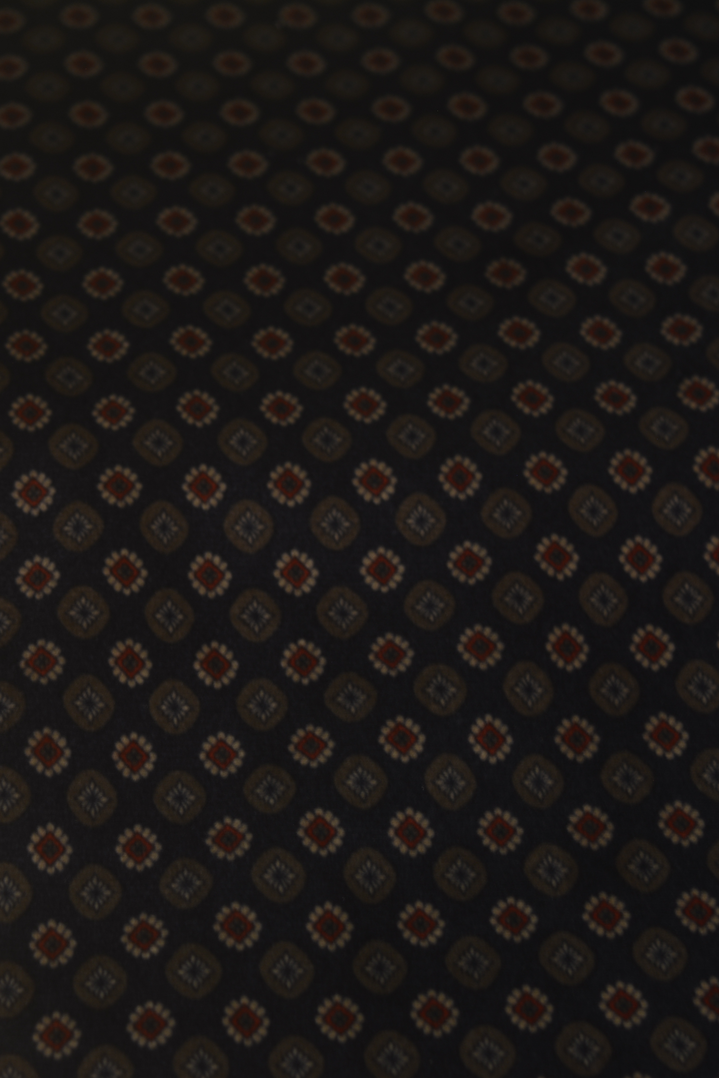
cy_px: 541
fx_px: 3115
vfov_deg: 19.6
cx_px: 155
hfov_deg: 13.1
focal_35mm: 104
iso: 100
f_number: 5
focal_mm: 46
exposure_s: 1/6
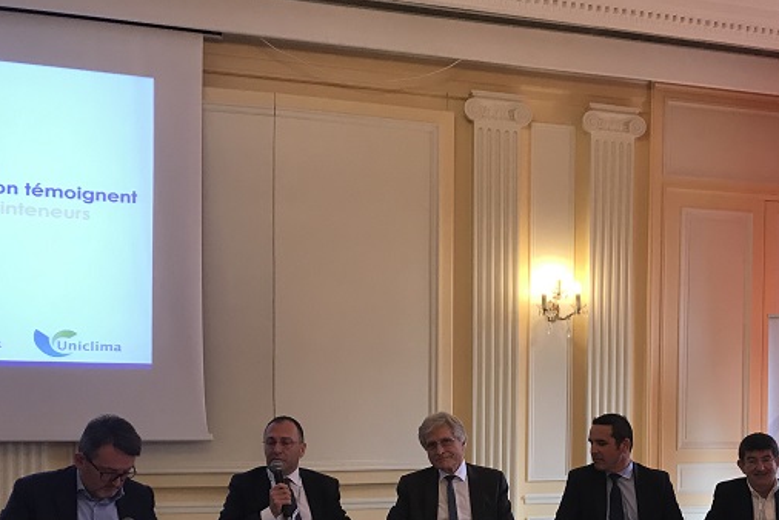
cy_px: 431
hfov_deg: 41.5
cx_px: 580
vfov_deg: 28.5
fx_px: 996
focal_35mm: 46
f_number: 1.8
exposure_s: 1/33
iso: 32
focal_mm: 3.99
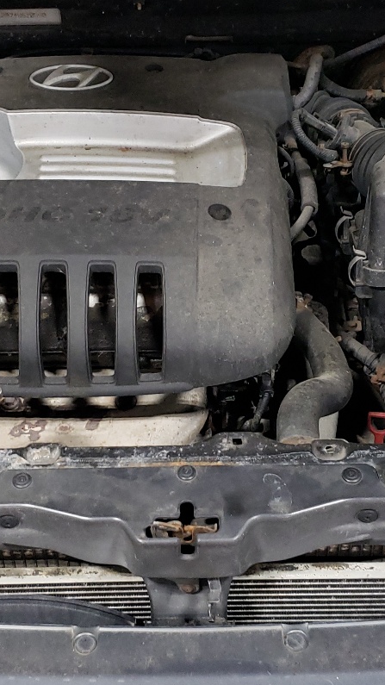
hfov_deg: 21.1
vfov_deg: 36.6
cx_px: 186
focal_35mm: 57
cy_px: 331
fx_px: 1035
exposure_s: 1/60.2
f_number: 1.5
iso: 139
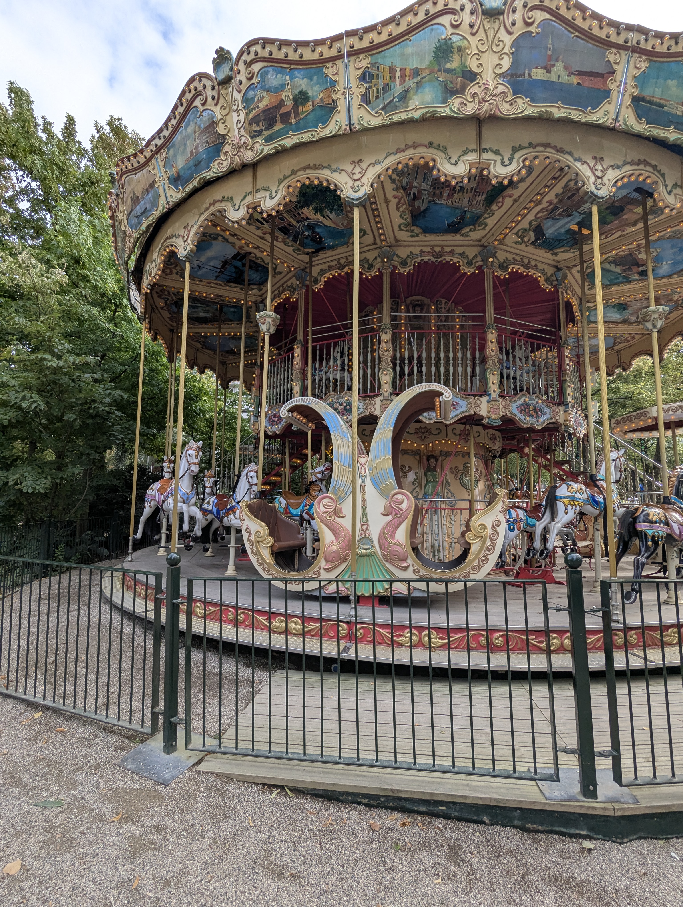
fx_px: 420
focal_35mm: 16
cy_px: 454
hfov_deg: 78.2
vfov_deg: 94.4
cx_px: 342
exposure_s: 1/544
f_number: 2.2
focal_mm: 2.35
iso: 46
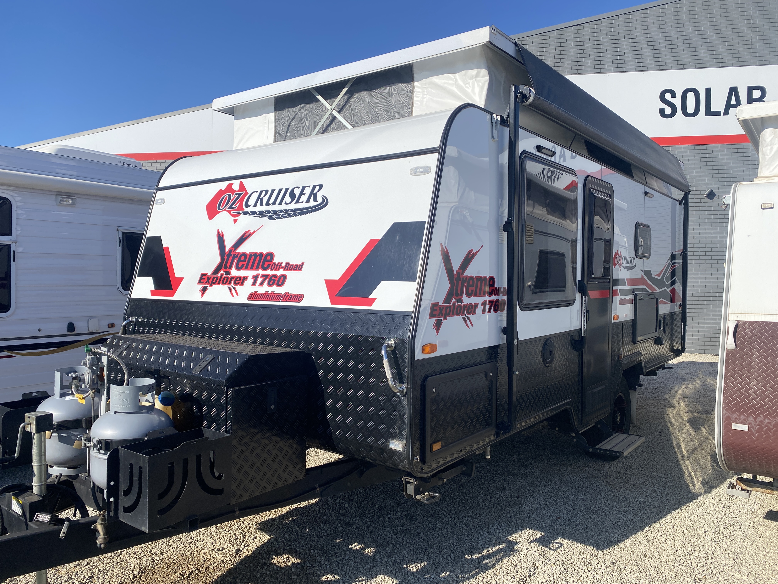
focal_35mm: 26
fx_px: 584
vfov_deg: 53.1
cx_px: 389
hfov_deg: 67.3
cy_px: 292
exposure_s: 1/4608
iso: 32
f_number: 1.8
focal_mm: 4.25
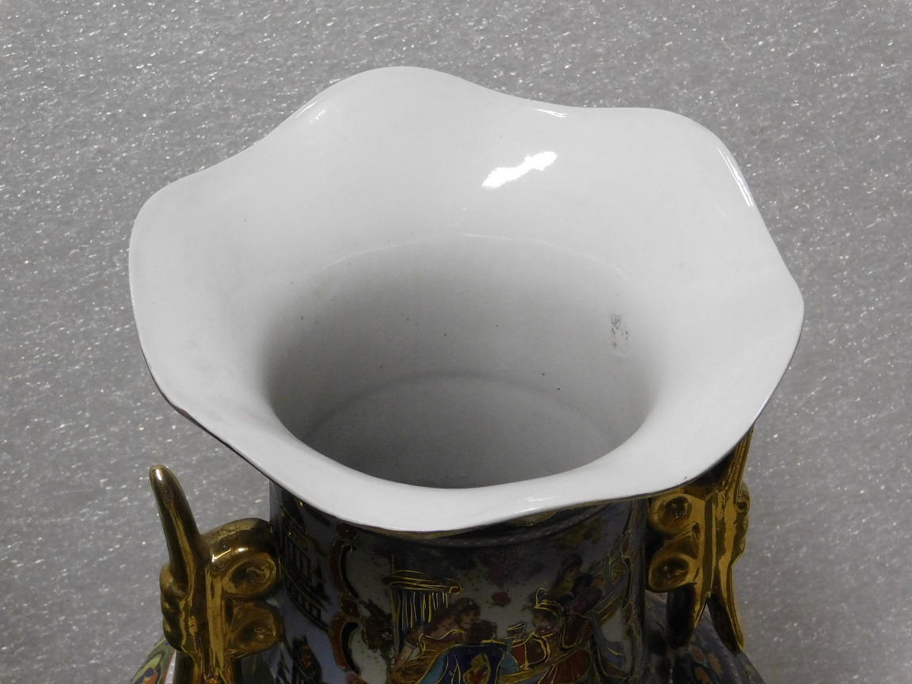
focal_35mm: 148
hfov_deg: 13.3
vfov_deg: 10.0
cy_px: 342
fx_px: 3899
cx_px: 456
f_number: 5.1
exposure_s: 1/30
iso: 500
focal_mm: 26.3
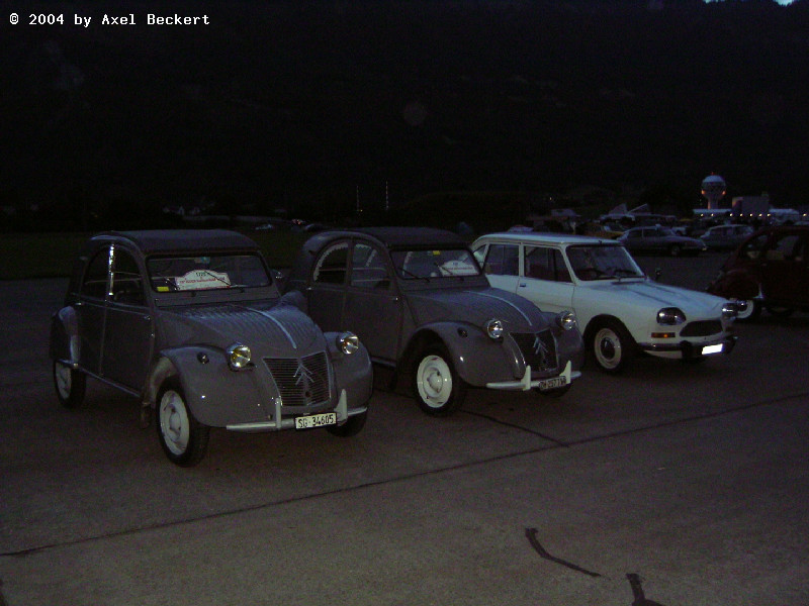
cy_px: 303
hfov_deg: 51.4
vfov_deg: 39.7
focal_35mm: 36
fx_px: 841
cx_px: 404
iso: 200
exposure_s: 1/30
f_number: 2.8
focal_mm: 5.6
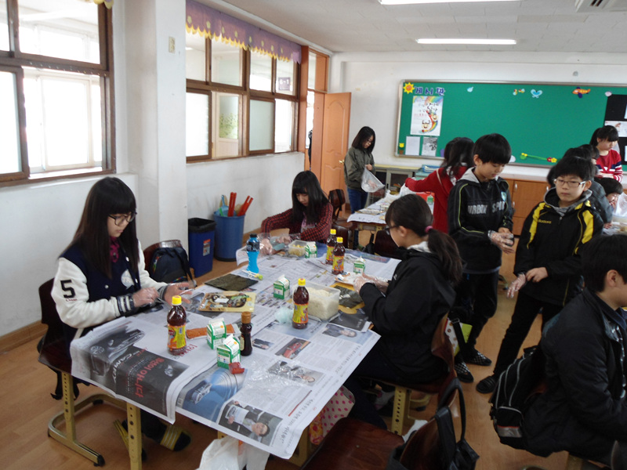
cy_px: 235
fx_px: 471
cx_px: 314
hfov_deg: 67.3
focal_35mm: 26
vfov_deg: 53.1
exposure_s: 1/30
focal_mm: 4.7
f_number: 2.8
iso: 100
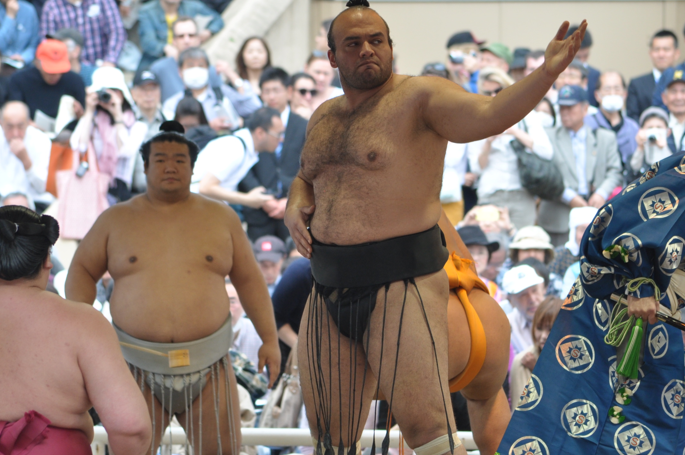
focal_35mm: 441
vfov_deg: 3.1
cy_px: 262
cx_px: 371
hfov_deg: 4.7
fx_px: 8377
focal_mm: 195
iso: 400
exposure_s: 1/320
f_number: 5
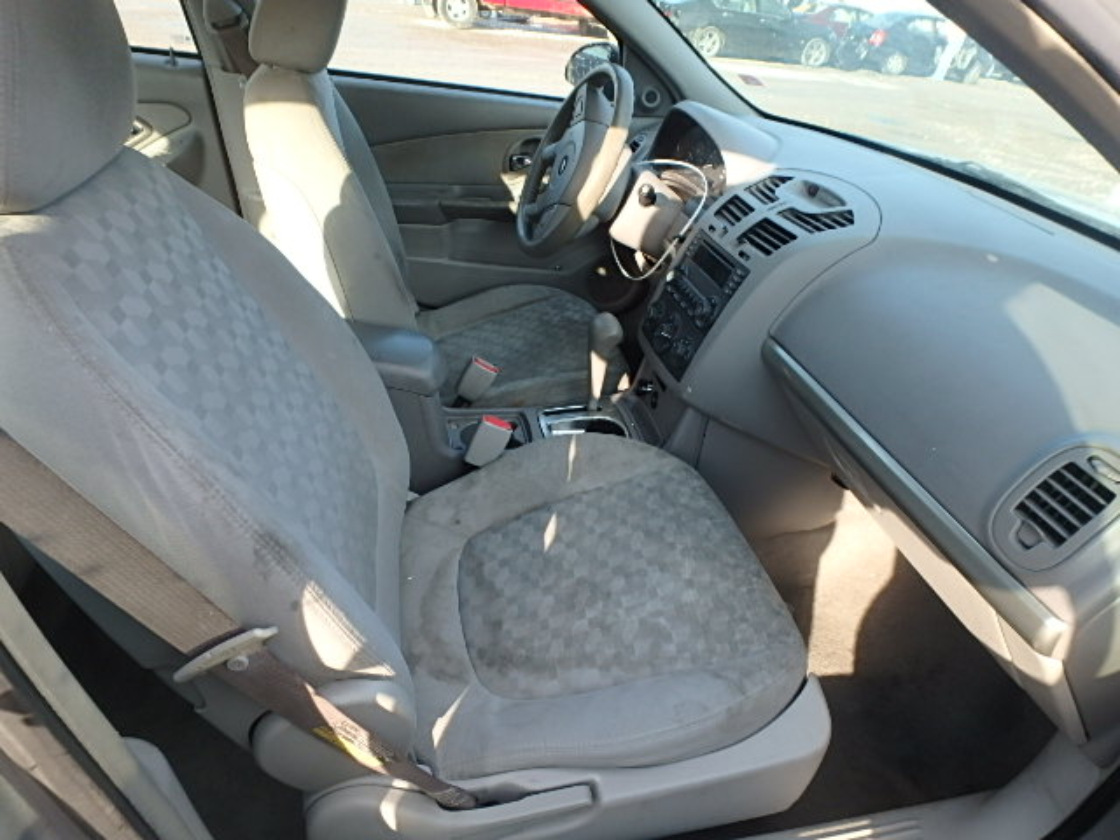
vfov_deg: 63.4
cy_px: 420
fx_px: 679
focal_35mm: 21
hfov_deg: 79.0
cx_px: 560
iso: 125
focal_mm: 3.7
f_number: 3.5
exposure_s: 1/100
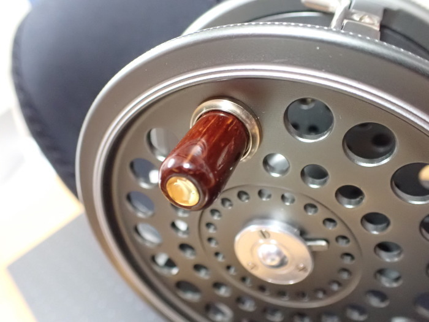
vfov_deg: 46.8
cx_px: 214
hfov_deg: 60.0
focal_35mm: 30
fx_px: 372
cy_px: 161
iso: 1600
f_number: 2.3
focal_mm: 5.4
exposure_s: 1/25
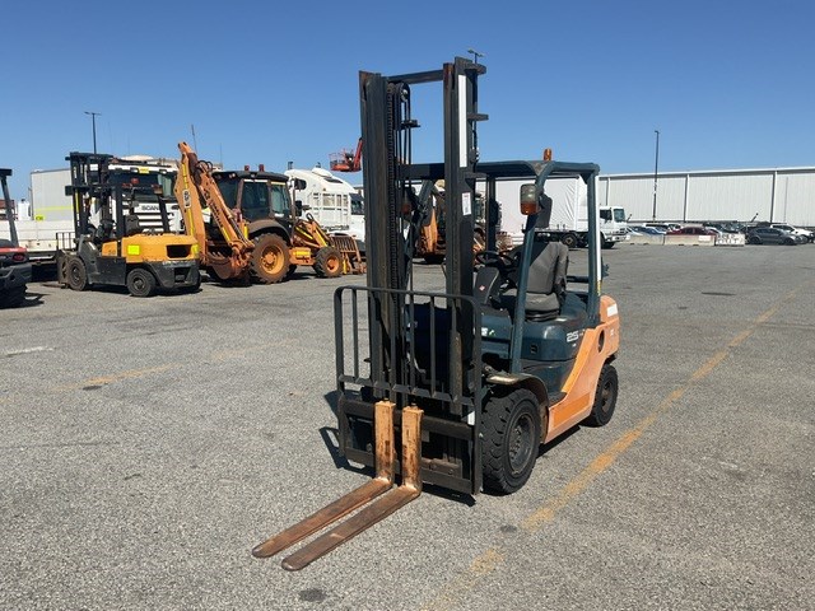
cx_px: 408
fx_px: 683
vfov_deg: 48.2
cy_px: 306
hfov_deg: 61.7
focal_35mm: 29
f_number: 1.8
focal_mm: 3
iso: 16
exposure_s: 1/2667
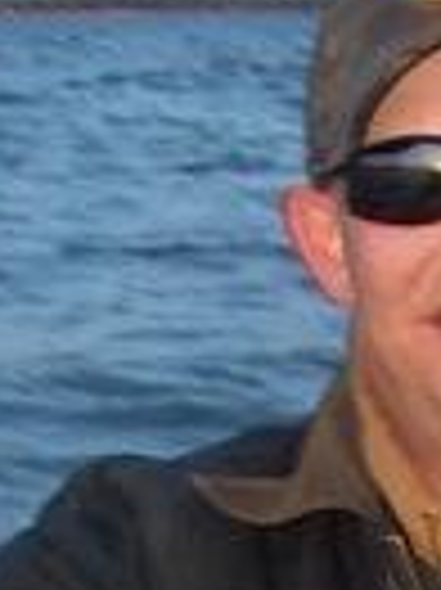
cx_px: 518
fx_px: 2909
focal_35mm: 171
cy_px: 1302
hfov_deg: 8.6
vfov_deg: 10.4
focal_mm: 5.8
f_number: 2.6
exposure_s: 1/60
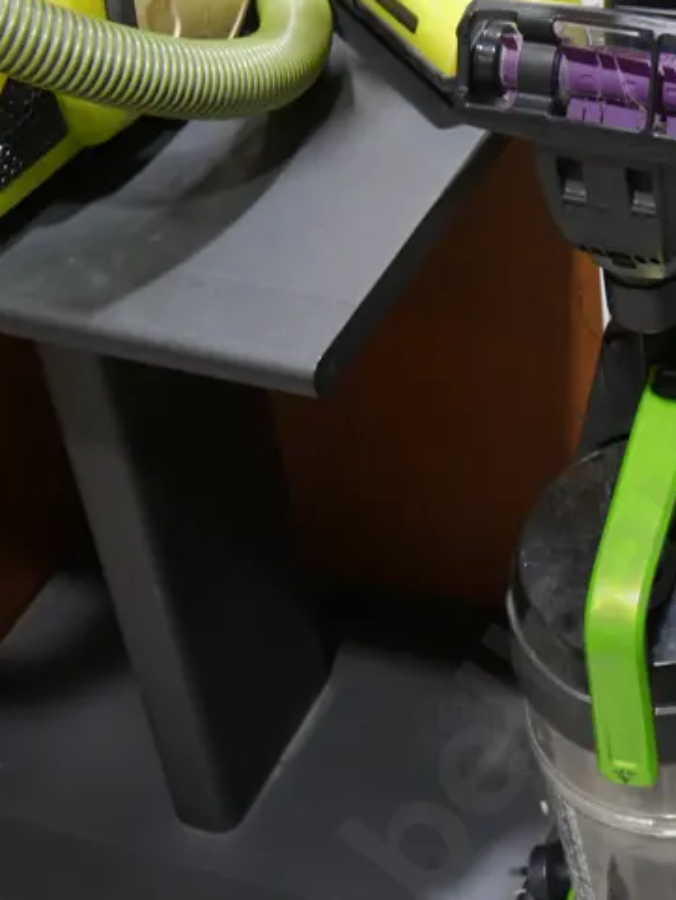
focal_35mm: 85
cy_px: 471
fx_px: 2211
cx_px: 705
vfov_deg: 23.0
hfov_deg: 16.9
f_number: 4.4
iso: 400
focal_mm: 20
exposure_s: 1/60
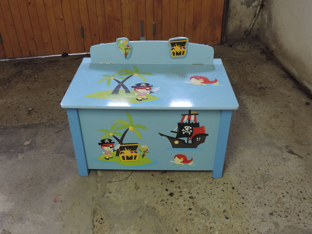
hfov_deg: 52.6
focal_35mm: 35
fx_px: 315
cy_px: 117
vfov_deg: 40.7
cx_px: 156
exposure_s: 1/13
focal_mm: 6.2
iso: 640
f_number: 3.3
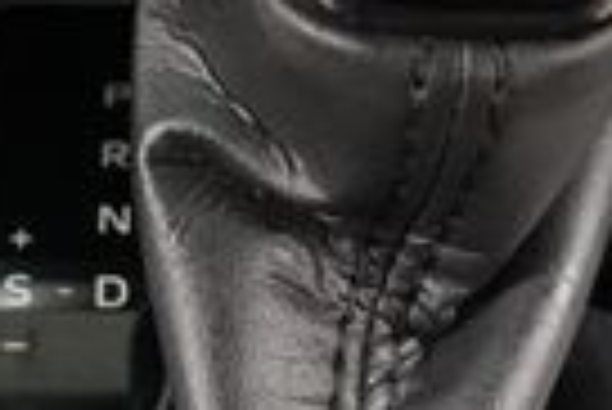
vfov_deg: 12.2
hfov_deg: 17.6
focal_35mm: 113
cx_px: -27
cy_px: 241
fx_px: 1923
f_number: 3.5
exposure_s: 1/30
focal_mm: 16
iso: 6400
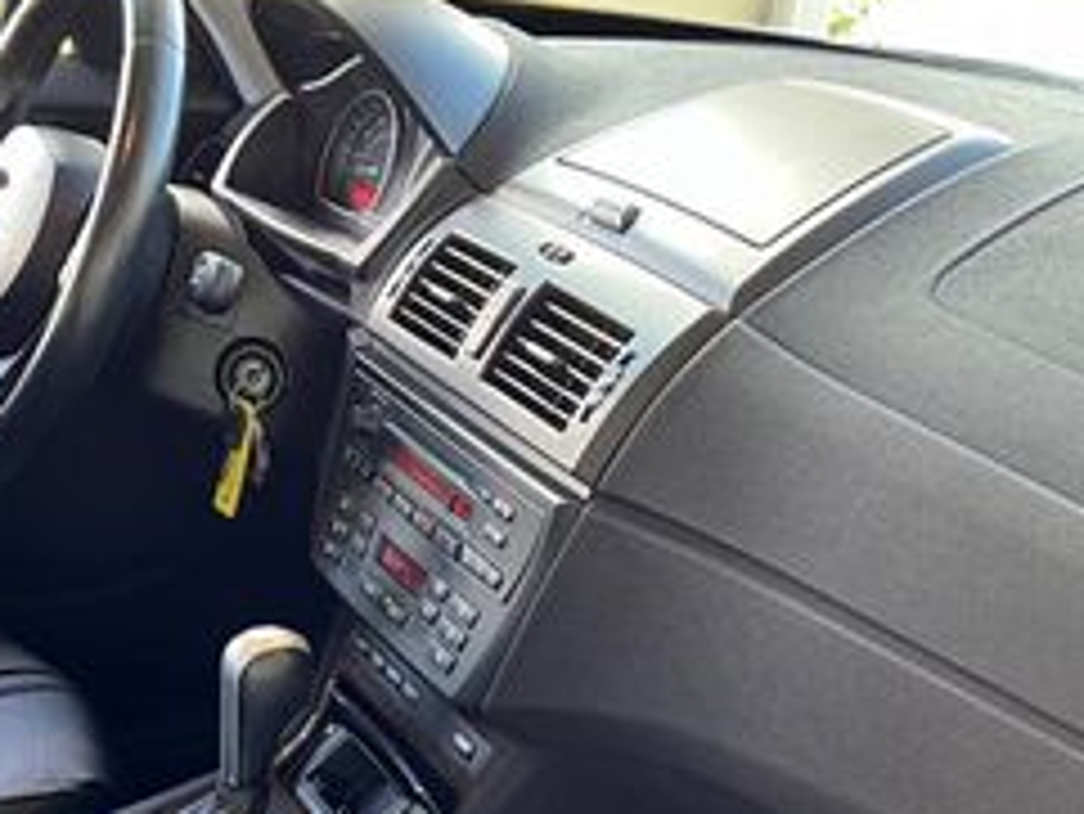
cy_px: 949
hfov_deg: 27.9
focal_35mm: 69
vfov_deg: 20.1
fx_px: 2162
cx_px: 310
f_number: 1.5
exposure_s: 1/63
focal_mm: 5.7
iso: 125
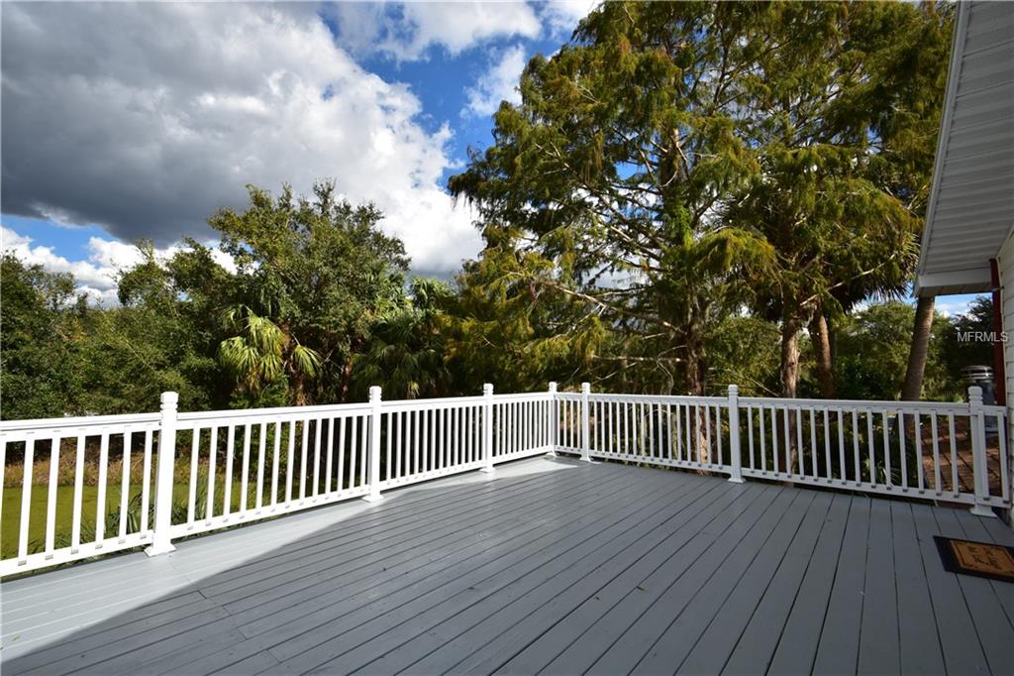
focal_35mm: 15
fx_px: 422
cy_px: 338
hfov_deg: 100.4
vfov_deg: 77.3
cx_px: 507
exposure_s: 1/400
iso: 200
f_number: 10
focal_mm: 10
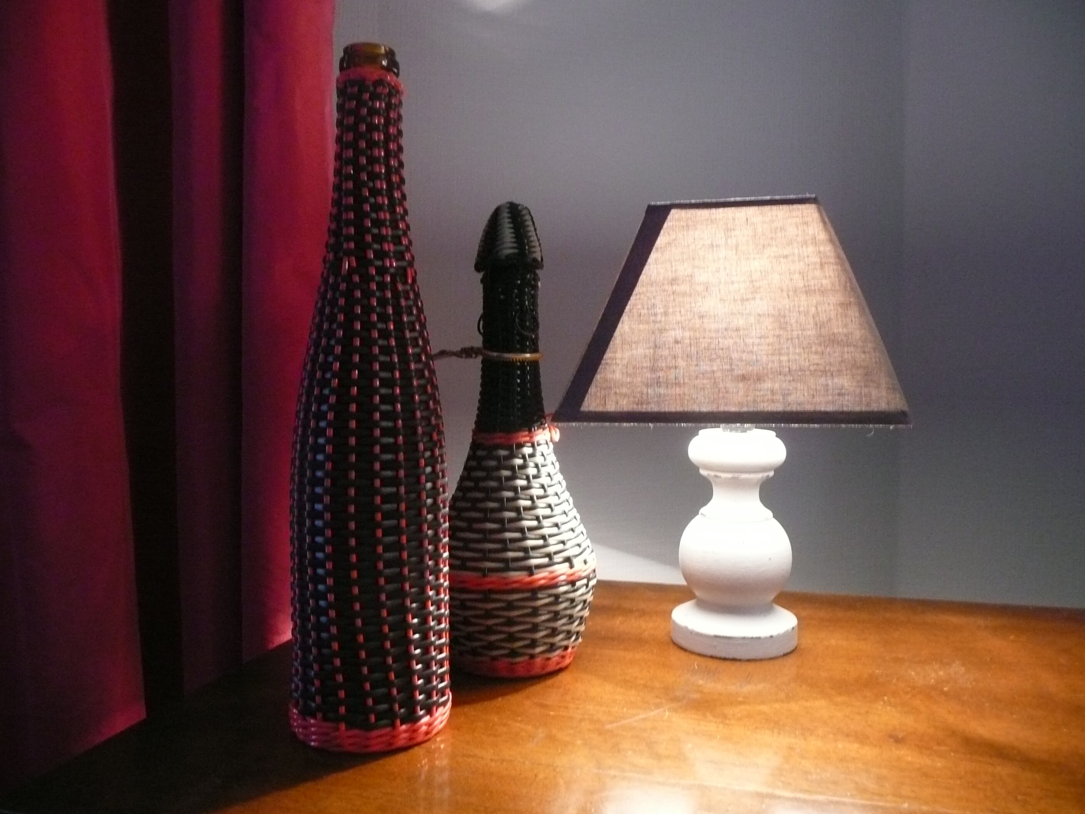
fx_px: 878
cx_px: 542
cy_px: 407
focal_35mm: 28
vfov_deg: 49.7
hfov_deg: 63.4
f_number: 3.3
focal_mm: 4.6
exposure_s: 1/10
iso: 400
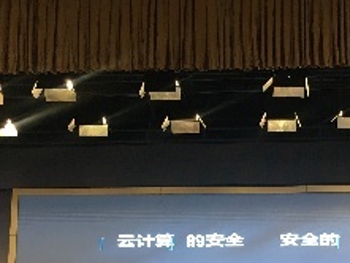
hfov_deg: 26.8
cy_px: 222
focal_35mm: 72
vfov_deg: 20.2
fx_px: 728
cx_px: 248
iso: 50
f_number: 2.2
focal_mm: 4.15
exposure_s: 1/33
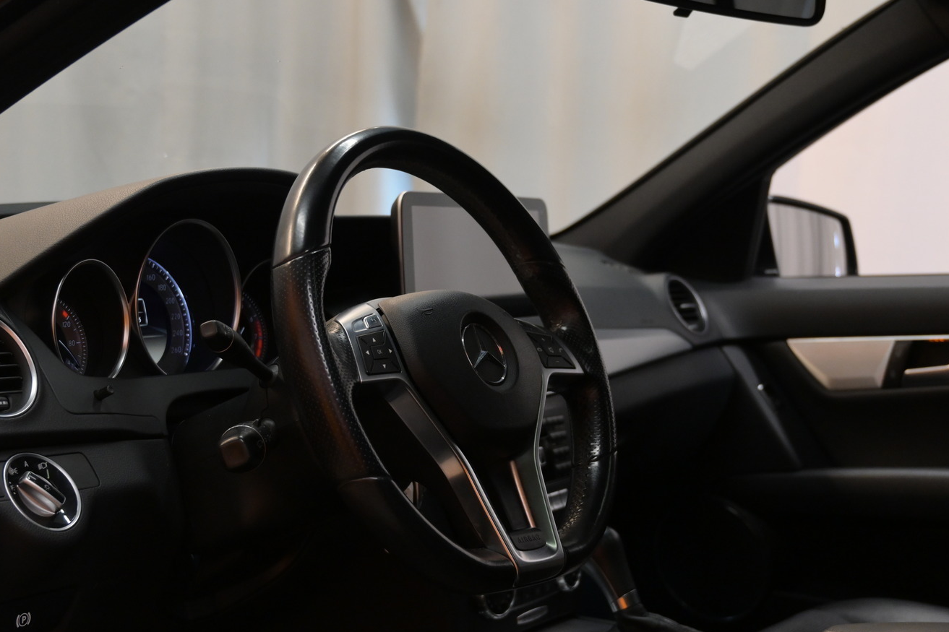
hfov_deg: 34.3
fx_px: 1537
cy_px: 355
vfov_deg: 23.2
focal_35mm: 58
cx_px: 473
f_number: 4
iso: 1600
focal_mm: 31.5
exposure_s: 1/200
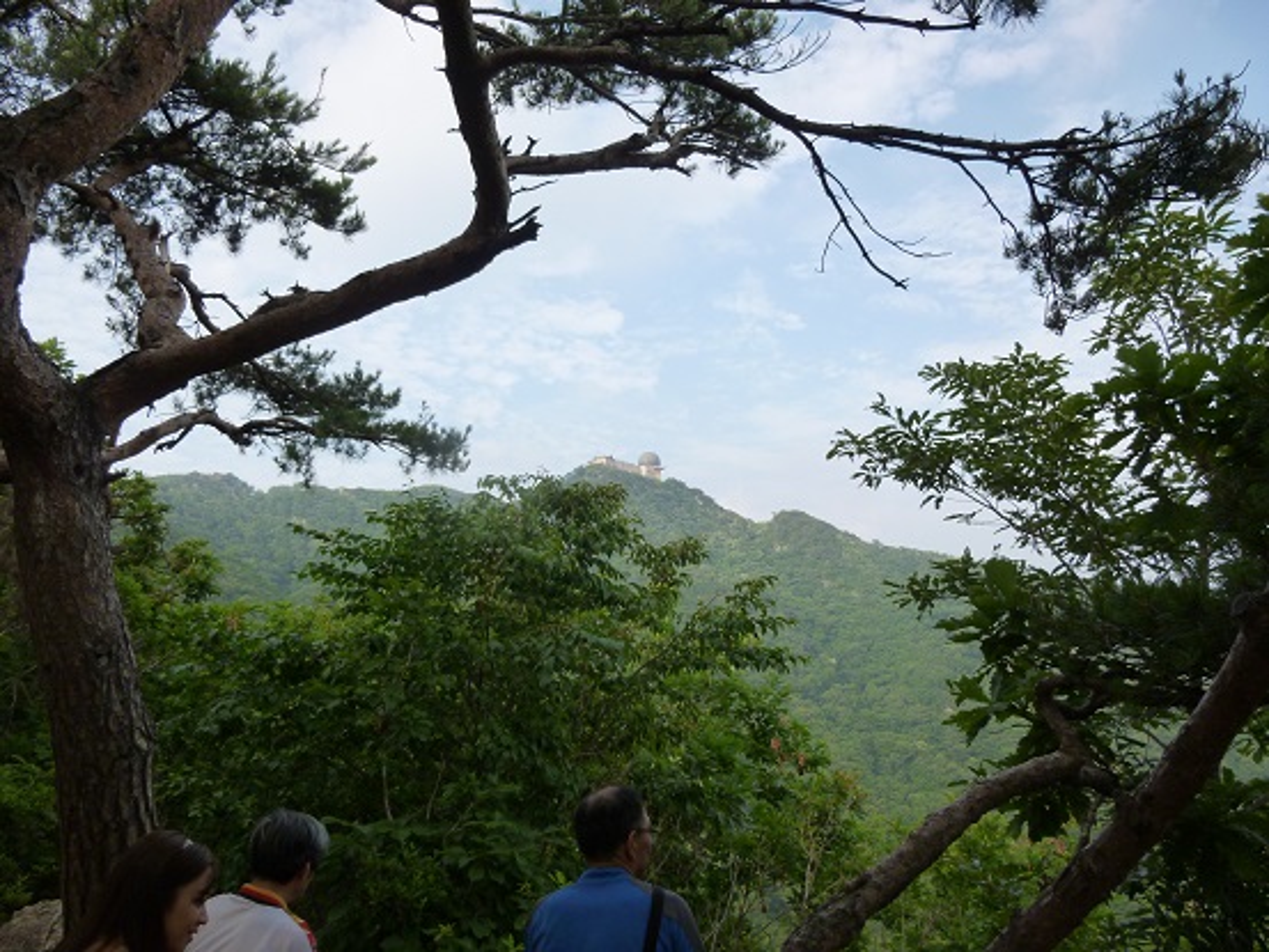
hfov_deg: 69.4
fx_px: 917
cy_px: 476
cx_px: 634
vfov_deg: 54.9
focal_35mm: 25
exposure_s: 1/500
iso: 160
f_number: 3.1
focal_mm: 4.5
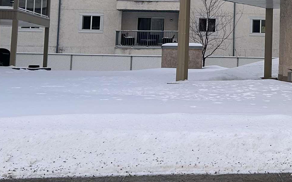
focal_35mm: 87
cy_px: -5
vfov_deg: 14.7
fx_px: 692
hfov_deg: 22.6
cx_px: 315
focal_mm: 5.7
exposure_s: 1/123
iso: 32
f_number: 1.5
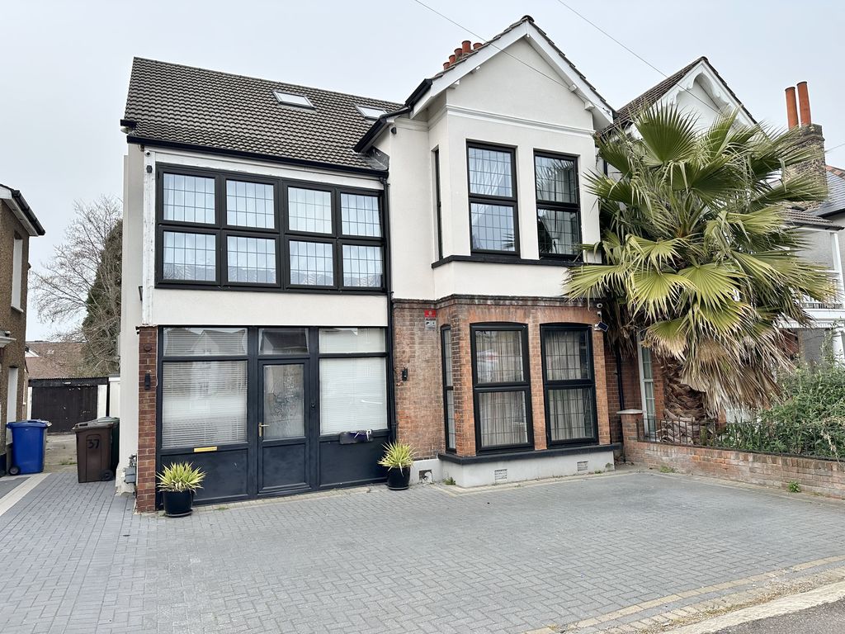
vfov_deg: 56.8
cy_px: 317
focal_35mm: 24
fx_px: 586
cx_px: 422
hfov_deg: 71.6
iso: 80
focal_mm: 6.86
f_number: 1.78
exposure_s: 1/1241
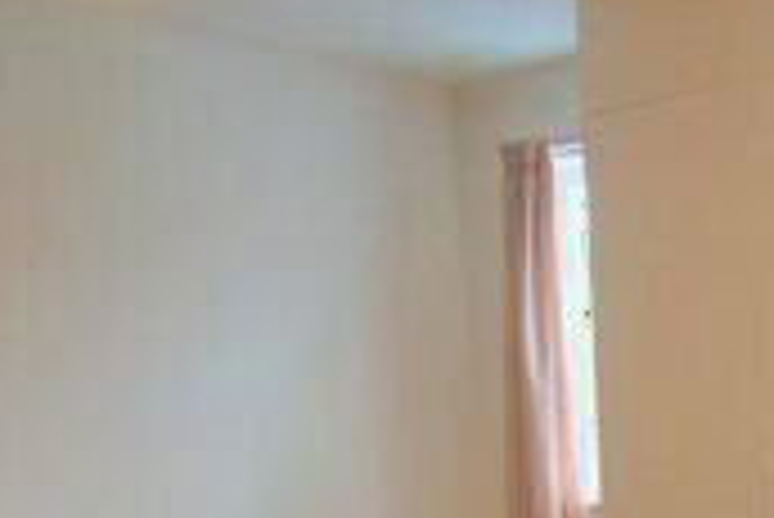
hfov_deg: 29.7
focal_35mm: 61
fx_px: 1313
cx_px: 846
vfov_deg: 18.3
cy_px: 887
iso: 100
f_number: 4
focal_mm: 10
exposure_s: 1/40
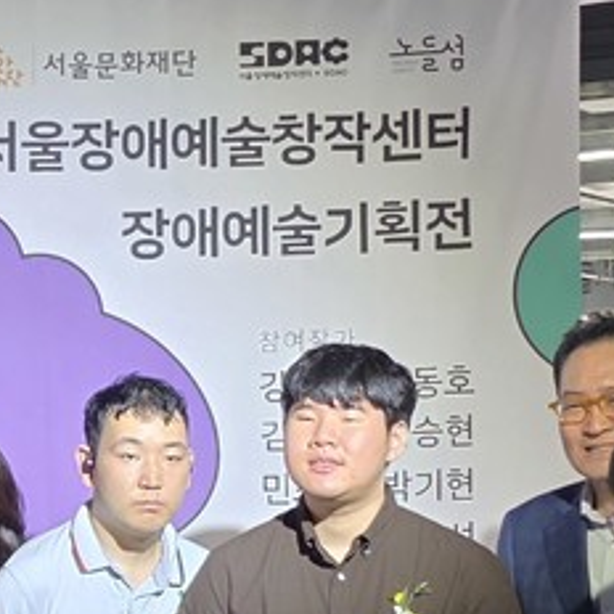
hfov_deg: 14.8
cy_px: 445
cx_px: -196
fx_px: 2248
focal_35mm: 112
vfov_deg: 15.5
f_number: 1.7
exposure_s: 1/120
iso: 400
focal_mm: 6.3
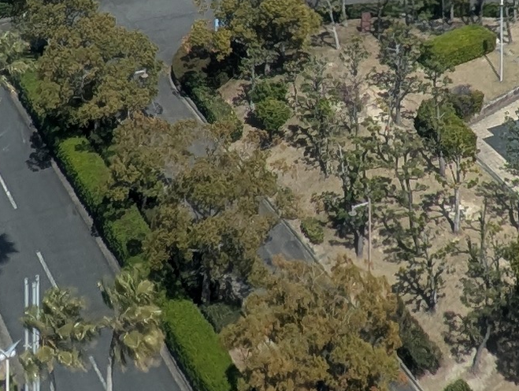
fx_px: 1486
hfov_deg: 19.6
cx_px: 430
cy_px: -624
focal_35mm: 99
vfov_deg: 11.5
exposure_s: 1/1499
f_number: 2.2
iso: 52
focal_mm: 2.35
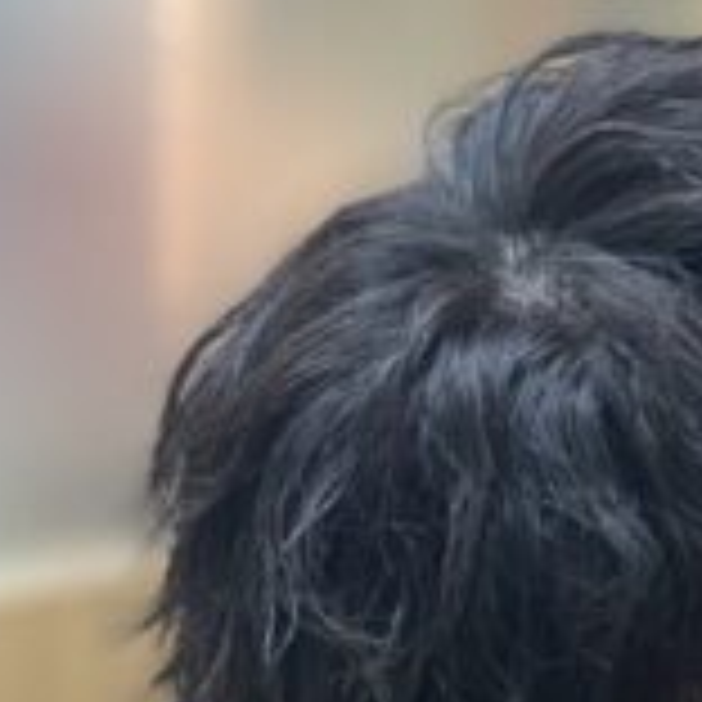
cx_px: 688
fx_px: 3052
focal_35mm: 133
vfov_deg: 12.9
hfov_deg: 13.0
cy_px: 760
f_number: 2
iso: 125
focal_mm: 6
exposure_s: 1/33
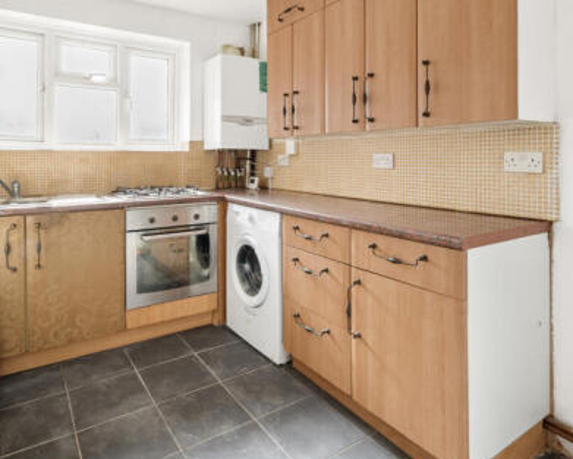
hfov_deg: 74.8
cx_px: 258
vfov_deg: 61.7
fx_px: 373
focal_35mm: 22
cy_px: 155
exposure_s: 1/3
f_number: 16
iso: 200
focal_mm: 14
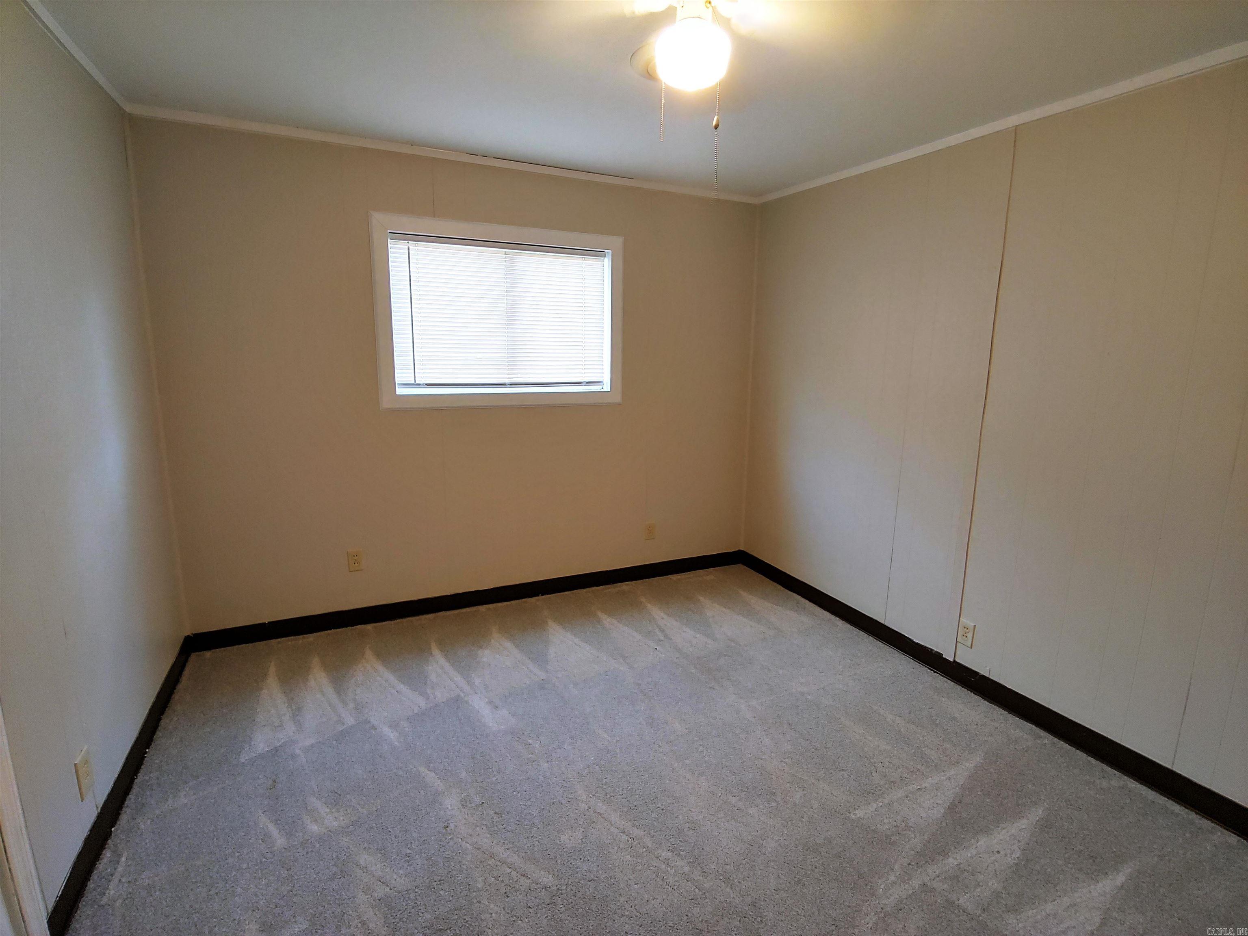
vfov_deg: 78.1
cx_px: 624
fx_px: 577
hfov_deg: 94.5
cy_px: 468
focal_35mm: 16
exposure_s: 1/24
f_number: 1.9
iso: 200
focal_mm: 2.18
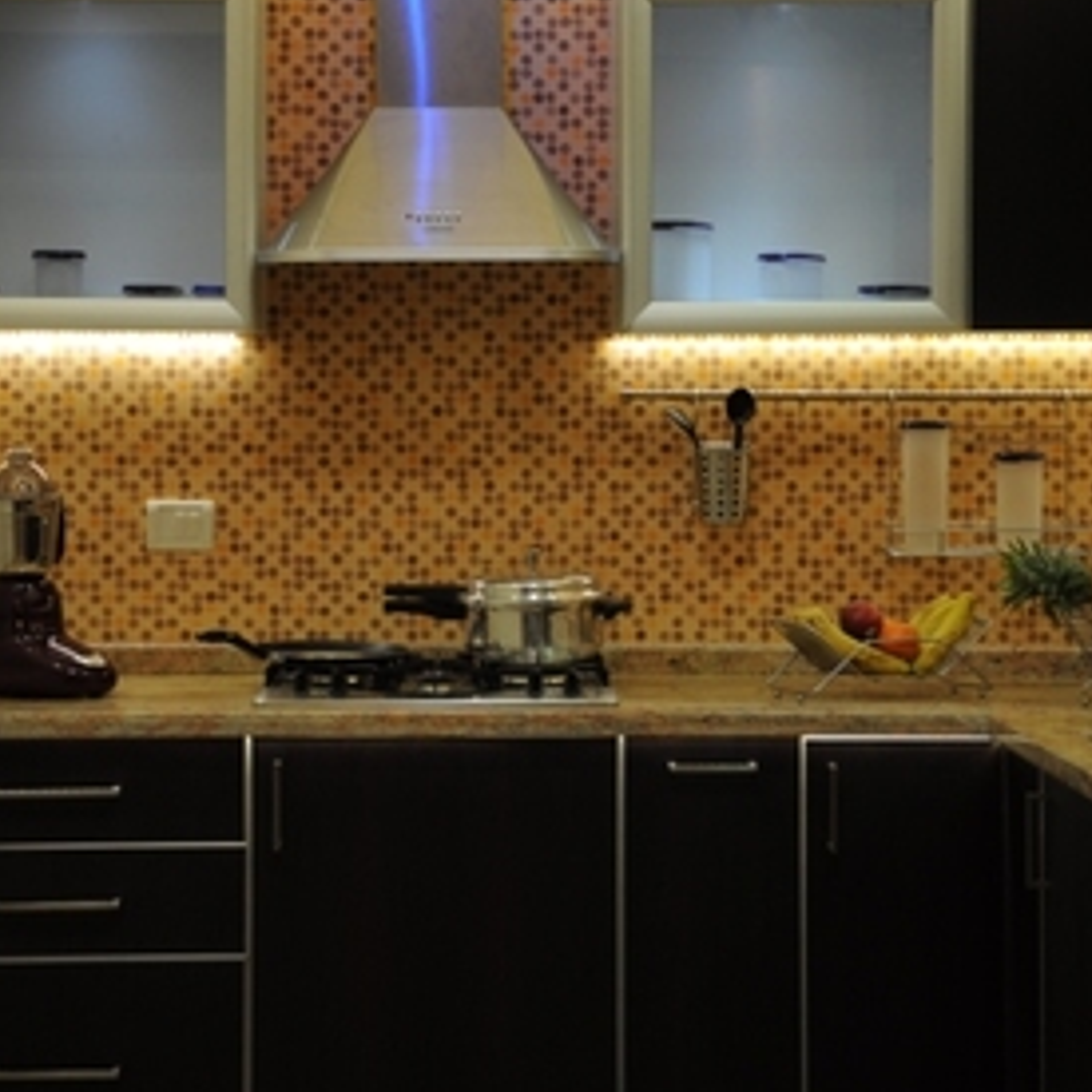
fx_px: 3141
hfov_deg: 19.7
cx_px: 528
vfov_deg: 19.7
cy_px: 469
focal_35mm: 88
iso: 200
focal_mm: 38
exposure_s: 1/10
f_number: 4.5
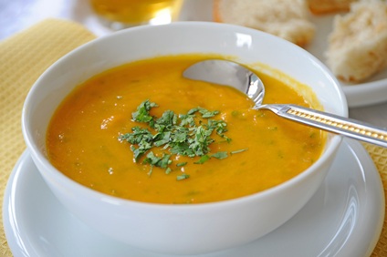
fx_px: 1096
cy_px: 128
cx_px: 194
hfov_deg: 20.0
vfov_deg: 13.4
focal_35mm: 102
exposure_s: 1/50
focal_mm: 102
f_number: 5.6
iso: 200
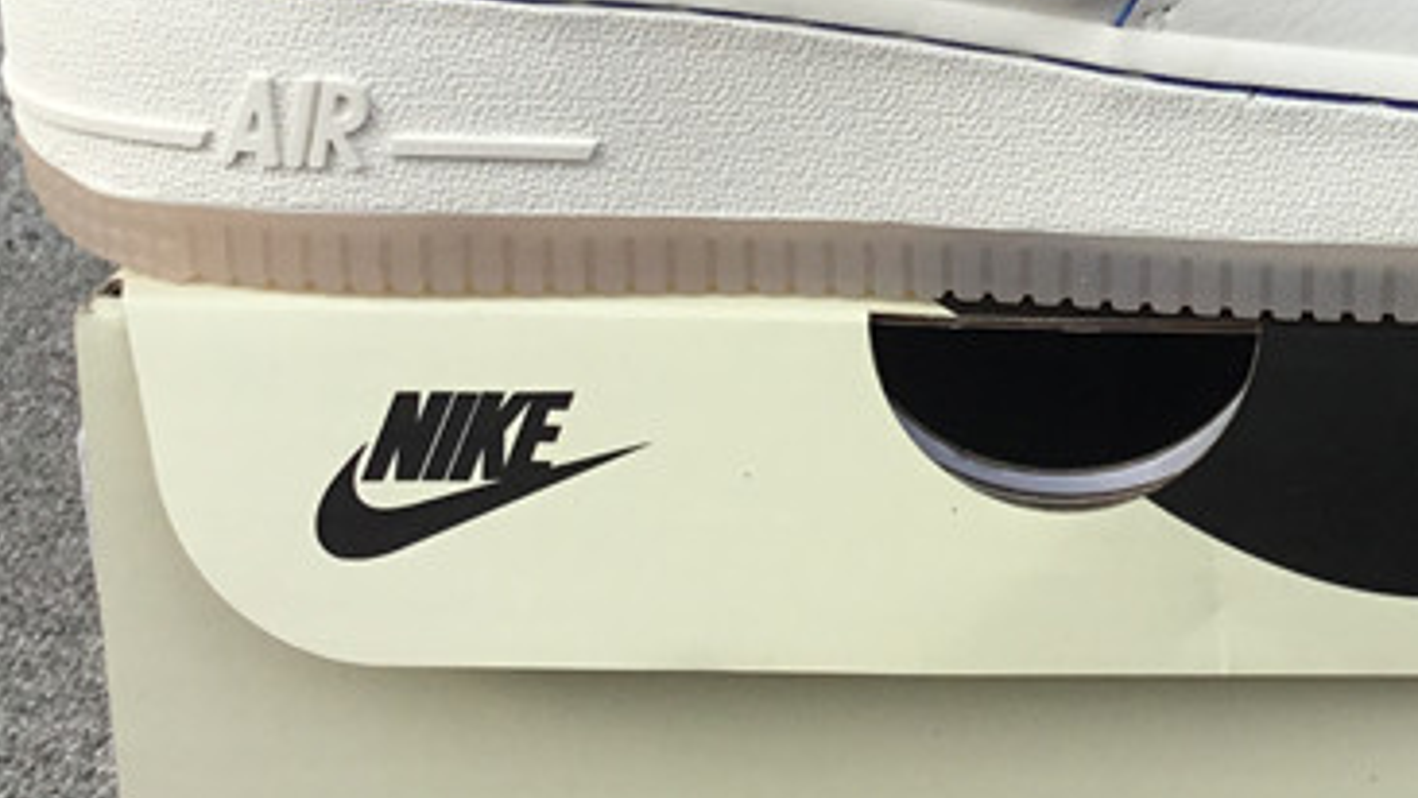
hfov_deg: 25.2
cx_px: 1139
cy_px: 79
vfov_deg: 14.4
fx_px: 3121
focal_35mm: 83
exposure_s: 1/578
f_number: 2.4
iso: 25
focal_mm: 3.3
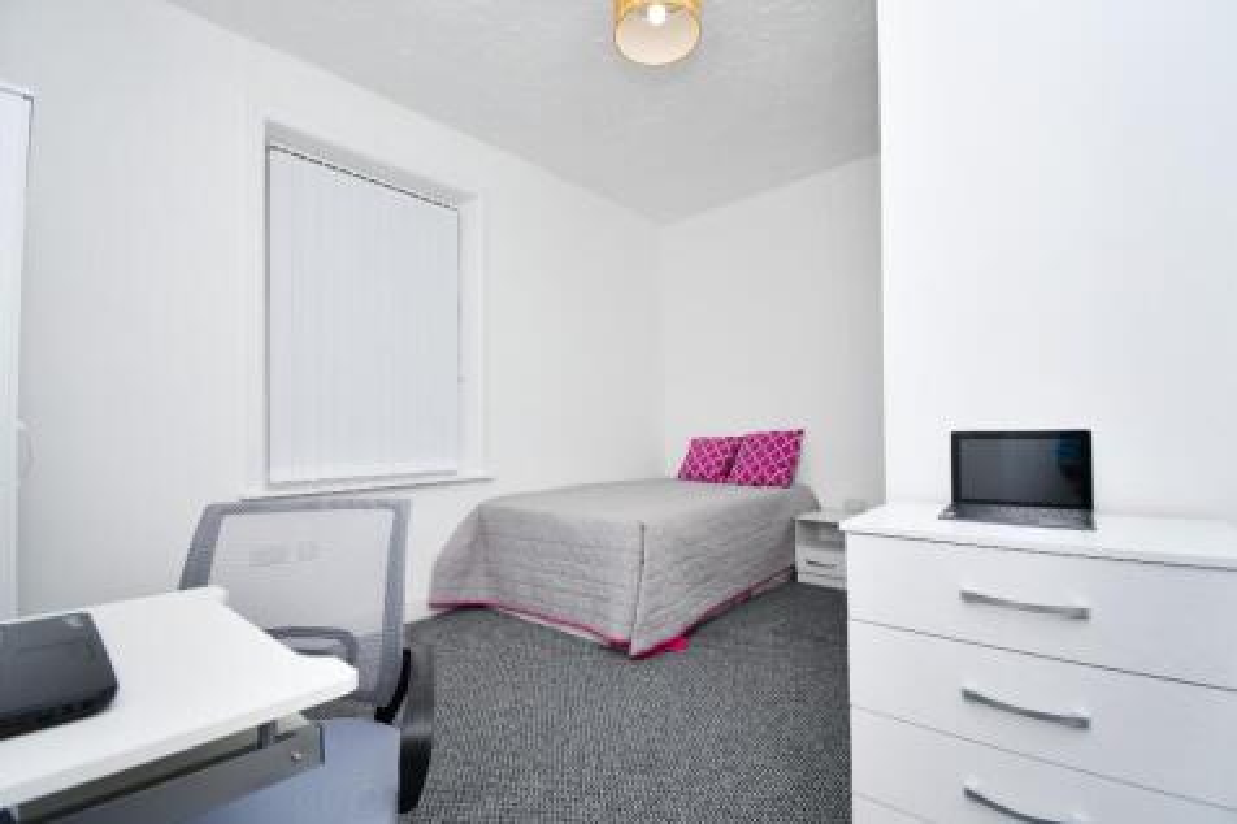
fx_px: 515
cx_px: 618
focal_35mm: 15
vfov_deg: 77.3
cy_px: 412
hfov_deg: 100.4
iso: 100
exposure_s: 1/250
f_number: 4.5
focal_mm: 10
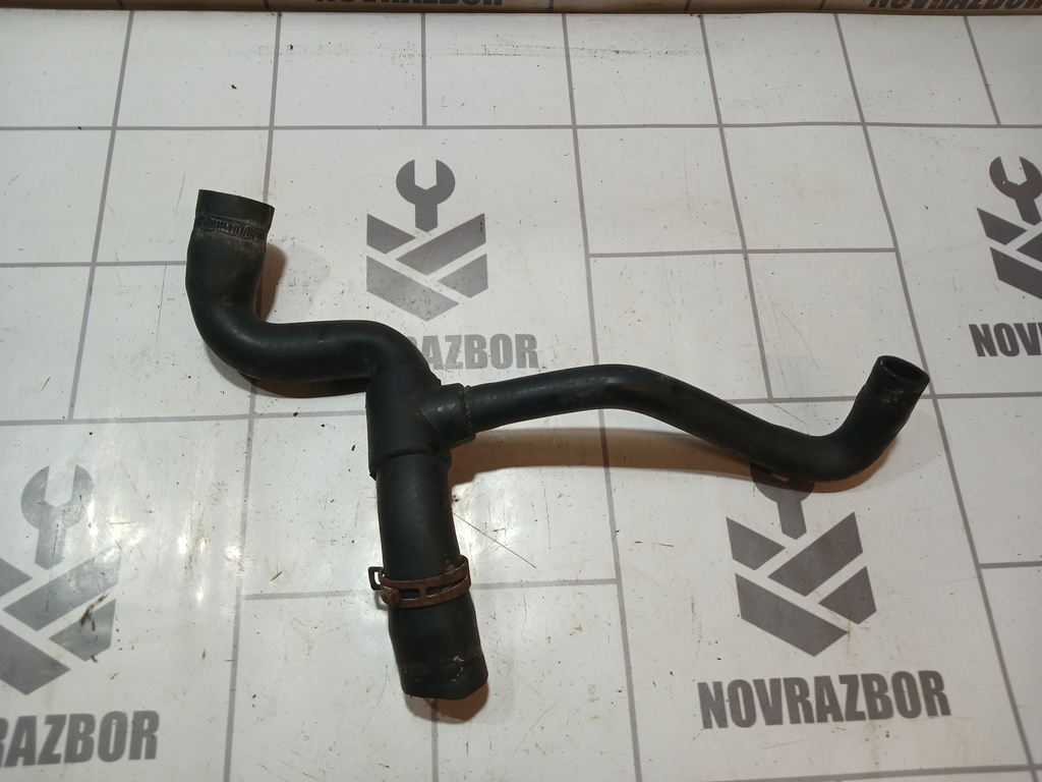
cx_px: 521
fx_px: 813
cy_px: 391
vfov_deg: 51.4
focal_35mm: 27
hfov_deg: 65.3
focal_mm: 4
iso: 50
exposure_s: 1/50
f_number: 1.8
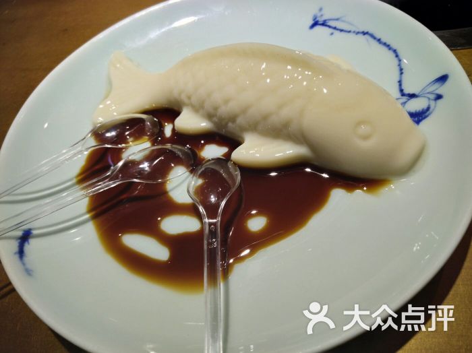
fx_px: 313
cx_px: 236
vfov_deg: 58.8
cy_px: 176
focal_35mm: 23
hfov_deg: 74.0
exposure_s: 1/25
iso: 200
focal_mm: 4.04
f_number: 2
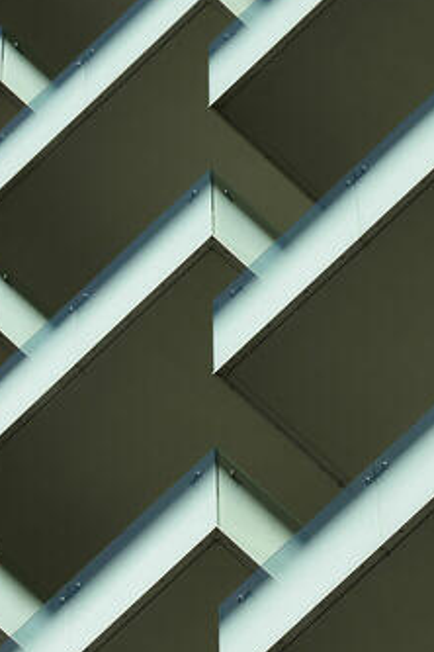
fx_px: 7323
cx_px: 205
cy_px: 182
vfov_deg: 5.1
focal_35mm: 405
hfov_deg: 3.4
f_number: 6.3
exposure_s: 1/640
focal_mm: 150
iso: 100
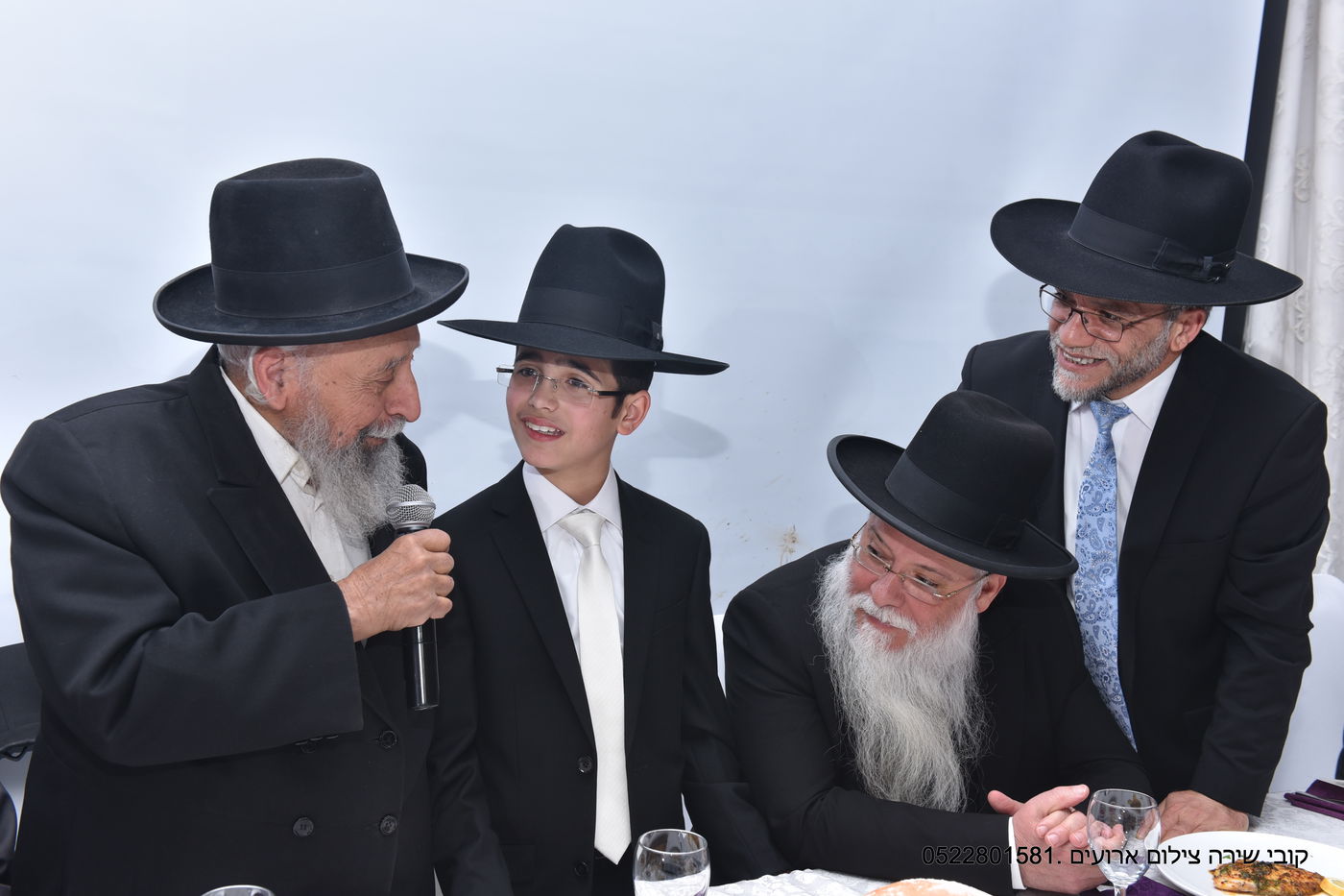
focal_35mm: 42
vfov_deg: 31.9
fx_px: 1568
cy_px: 448
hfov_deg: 46.4
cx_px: 672
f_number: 6.3
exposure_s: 1/125
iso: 400
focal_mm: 42
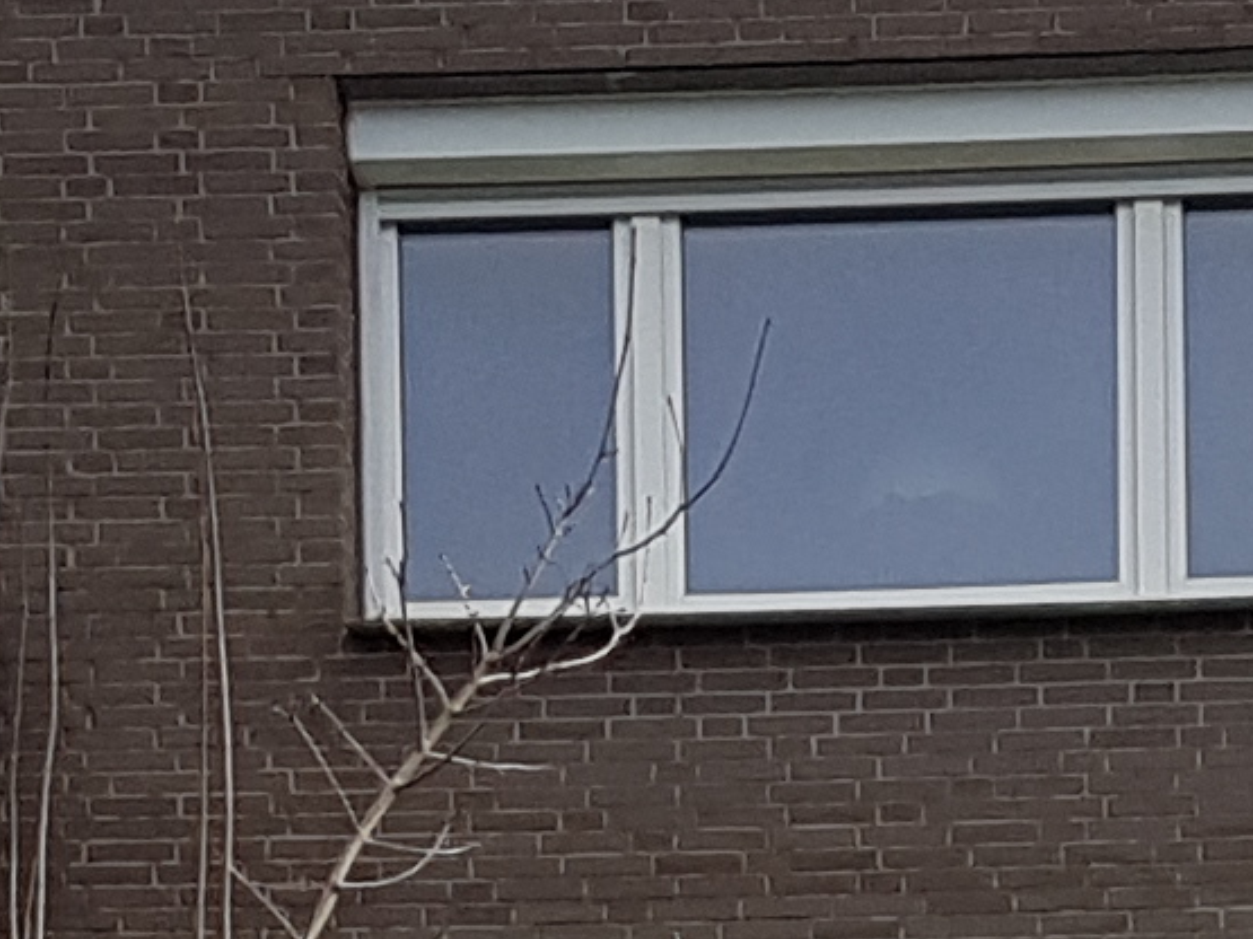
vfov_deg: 7.3
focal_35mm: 189
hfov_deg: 10.4
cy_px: 2449
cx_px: 1158
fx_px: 6840
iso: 40
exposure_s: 1/1688
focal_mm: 4.2
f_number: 1.7
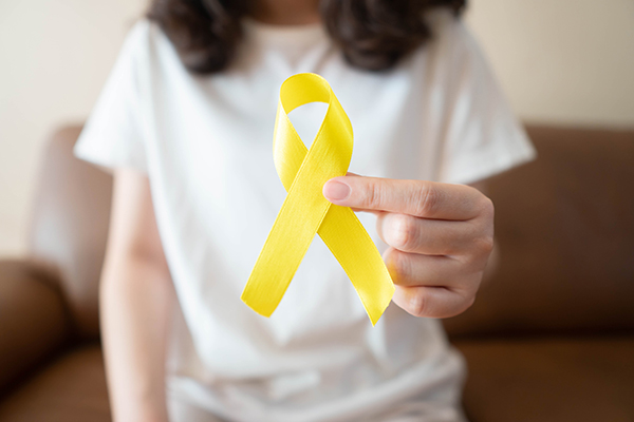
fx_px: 423
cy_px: 211
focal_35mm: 24
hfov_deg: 73.7
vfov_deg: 53.1
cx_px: 317
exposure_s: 1/25
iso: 200
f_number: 1.6
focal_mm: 16
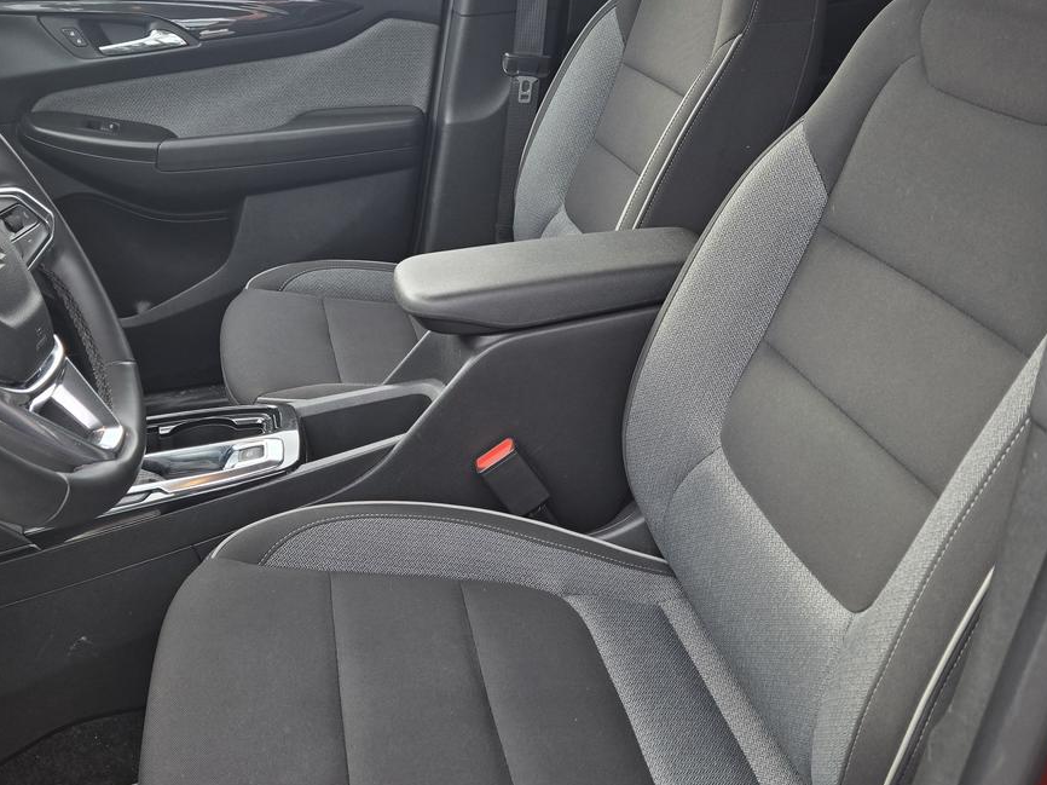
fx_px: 1028
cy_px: 310
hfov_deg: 54.0
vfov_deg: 41.6
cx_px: 538
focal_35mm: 34
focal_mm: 5.4
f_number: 1.8
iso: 25
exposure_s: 1/181
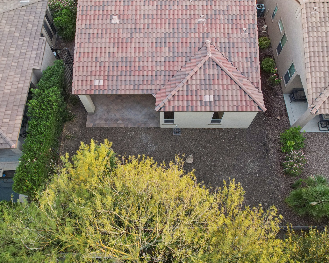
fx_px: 243
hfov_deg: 68.1
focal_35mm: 25
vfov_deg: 56.8
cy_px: 131
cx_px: 166
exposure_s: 1/13
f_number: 2.8
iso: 400
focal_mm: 8.4
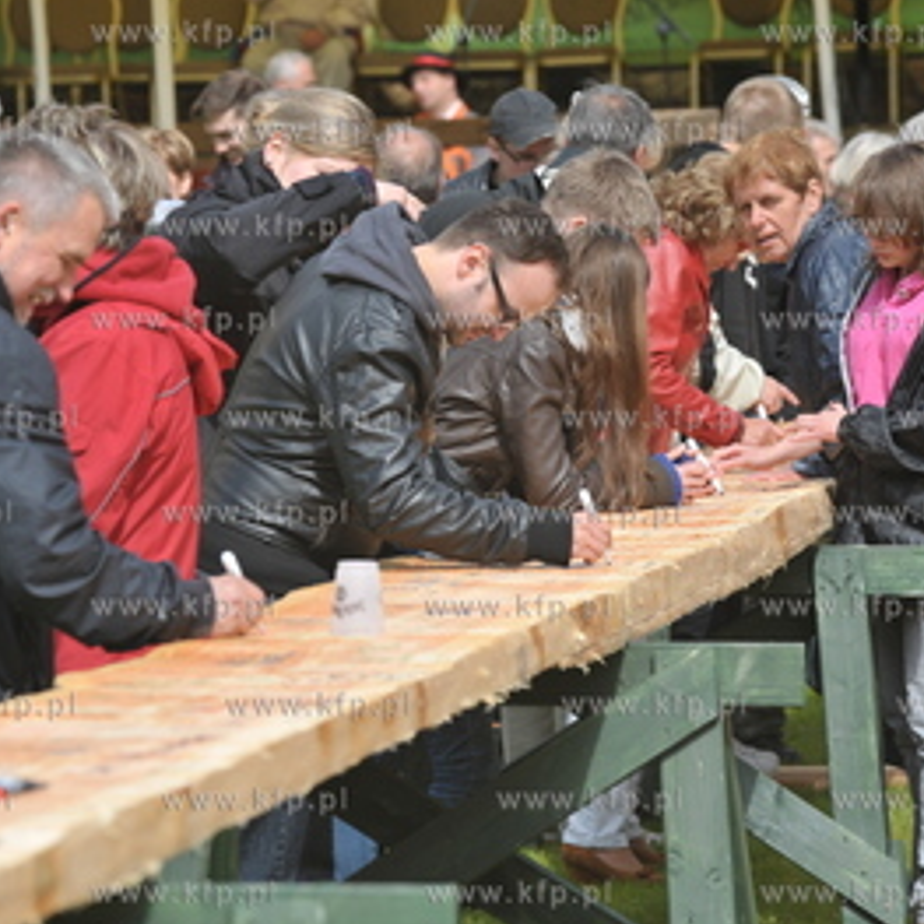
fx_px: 7791
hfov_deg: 6.8
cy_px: 464
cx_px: 443
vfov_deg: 6.8
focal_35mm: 258
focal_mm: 200
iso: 500
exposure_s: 1/1000
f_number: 8
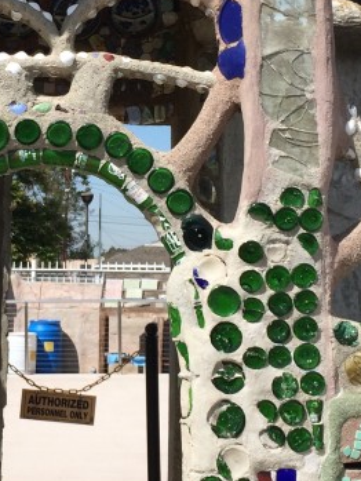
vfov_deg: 22.9
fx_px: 1181
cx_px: 34
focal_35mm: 85
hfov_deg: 17.1
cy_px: 168
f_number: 2.2
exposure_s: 1/2564
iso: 32
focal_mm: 4.15
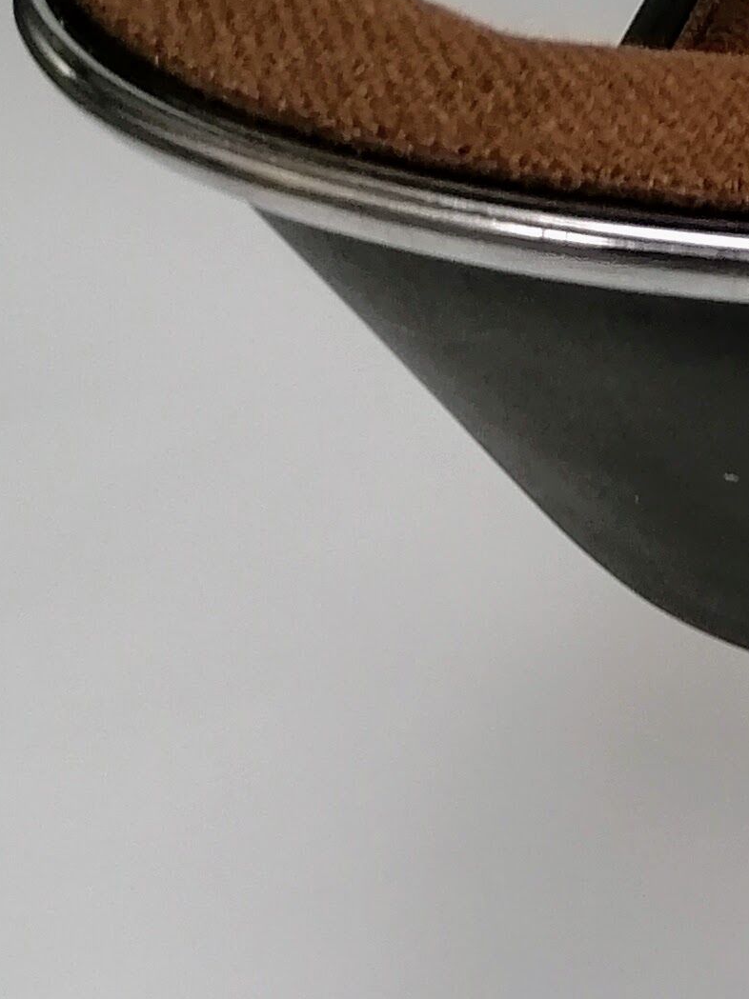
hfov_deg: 13.0
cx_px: 1331
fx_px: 2973
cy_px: 467
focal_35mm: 103
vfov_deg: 19.1
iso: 100
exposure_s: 1/50
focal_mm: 4.75
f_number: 1.8
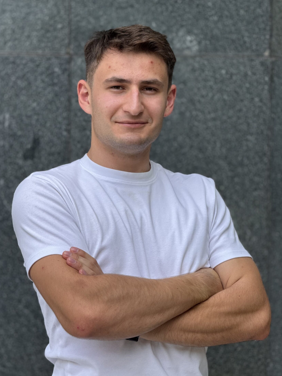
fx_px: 1520
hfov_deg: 10.6
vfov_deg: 14.1
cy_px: 198
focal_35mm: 140
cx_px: 133
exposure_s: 1/373
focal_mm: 15.66
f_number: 2.8
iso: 50
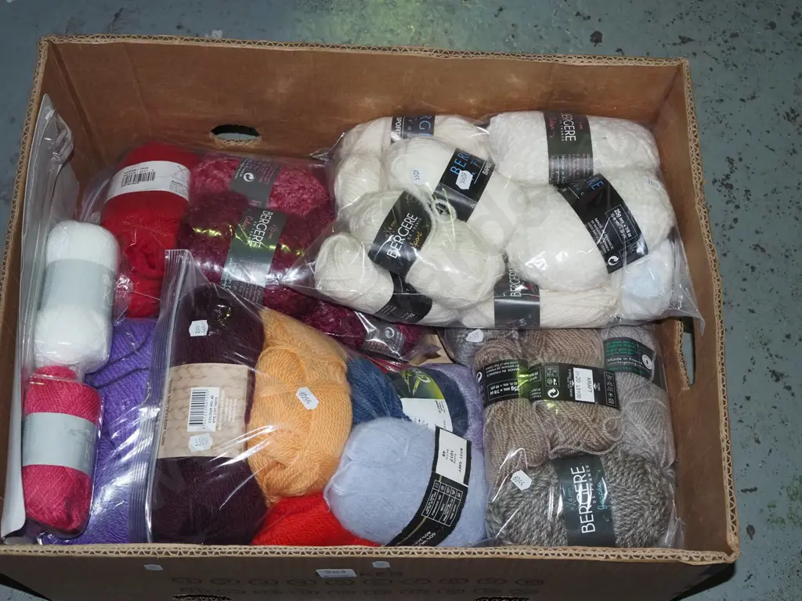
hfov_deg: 38.2
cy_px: 300
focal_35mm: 50
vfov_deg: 29.1
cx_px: 401
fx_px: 1158
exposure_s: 1/160
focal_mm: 25
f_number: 5.6
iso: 2500
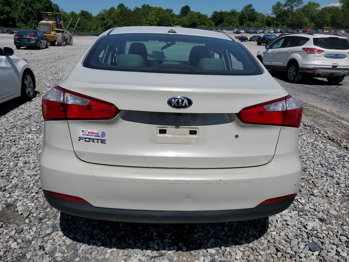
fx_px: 262
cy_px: 131
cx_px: 174
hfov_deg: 67.3
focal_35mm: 26
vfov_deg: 53.1
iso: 52
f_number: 1.5
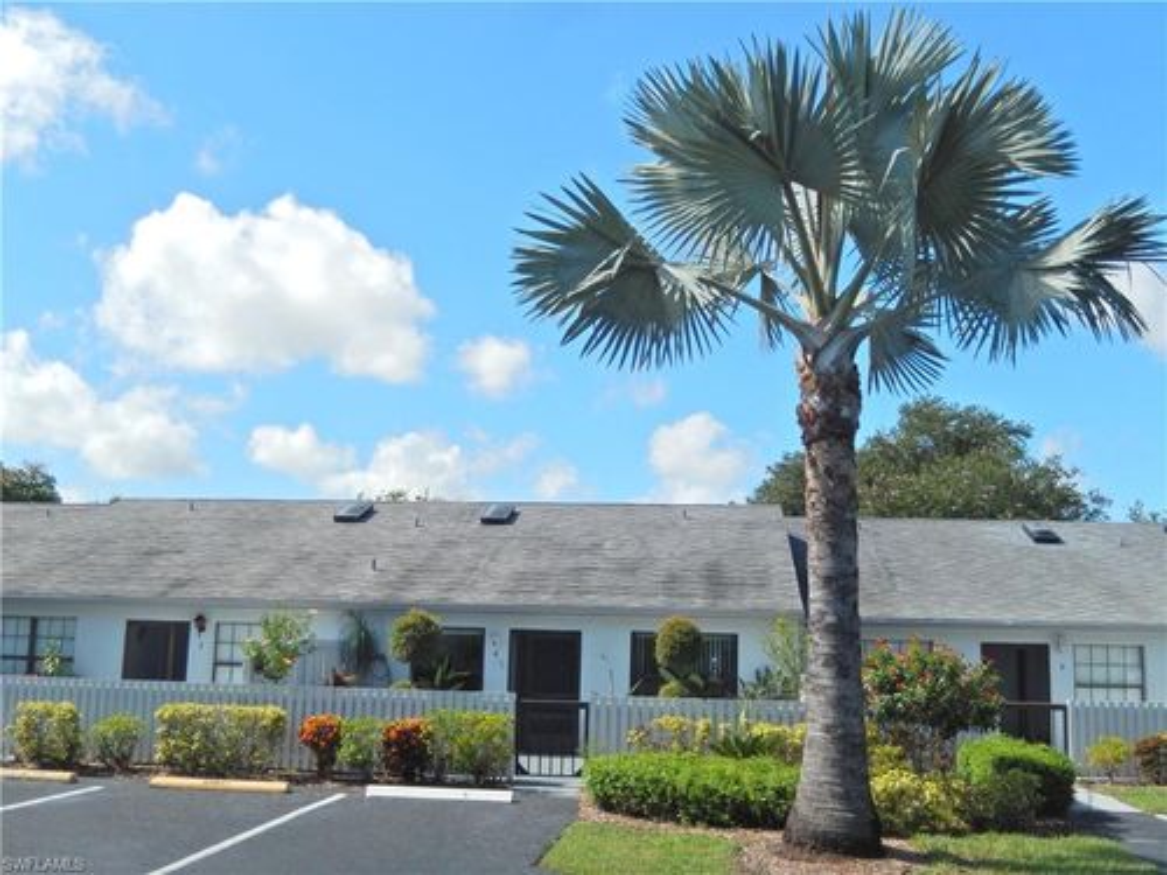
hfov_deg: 51.4
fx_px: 1214
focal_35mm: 36
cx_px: 584
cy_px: 438
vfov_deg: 39.7
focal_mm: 6.5
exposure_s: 1/1000
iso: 125
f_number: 4
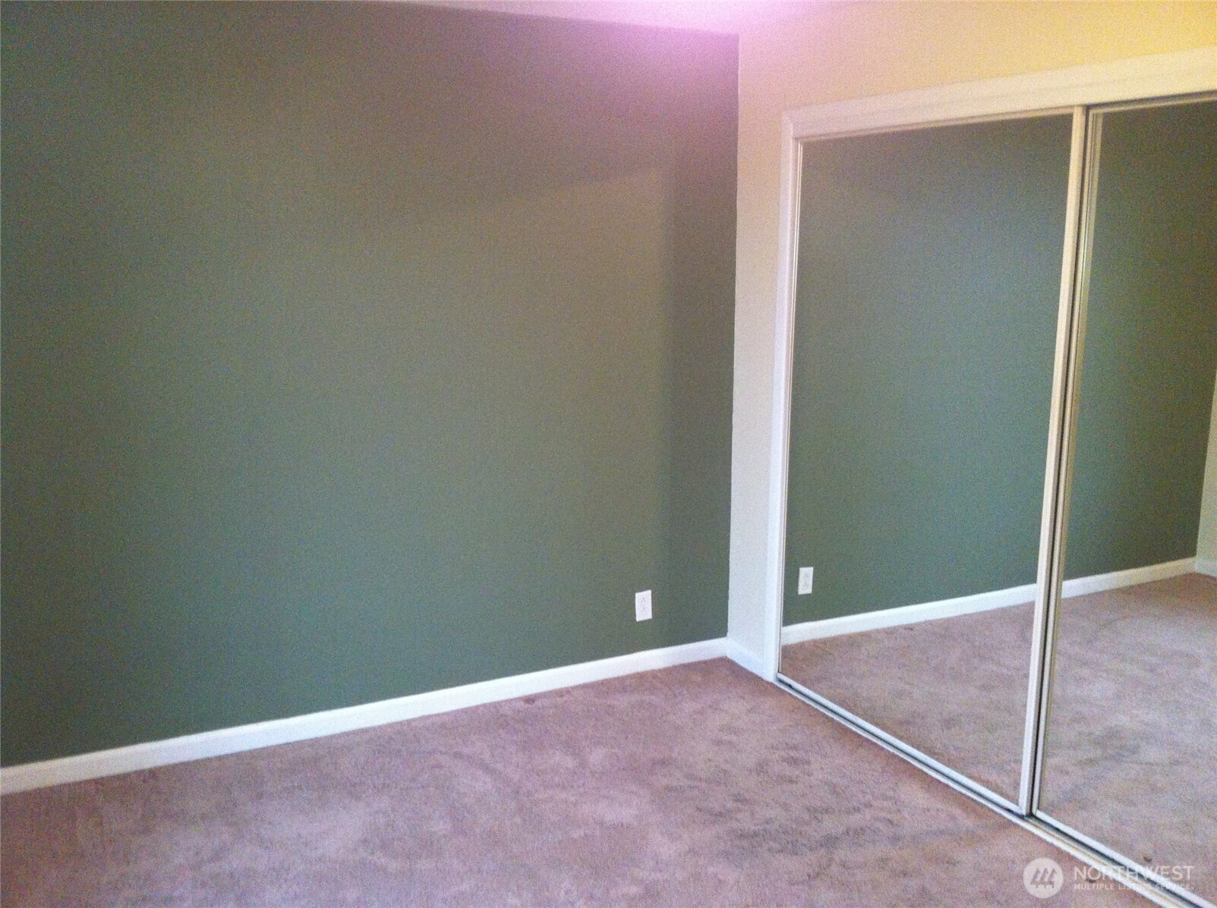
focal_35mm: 35
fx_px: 1229
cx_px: 608
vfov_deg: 40.6
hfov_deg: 52.7
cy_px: 454
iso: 250
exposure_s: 1/15
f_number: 2.8
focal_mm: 3.85
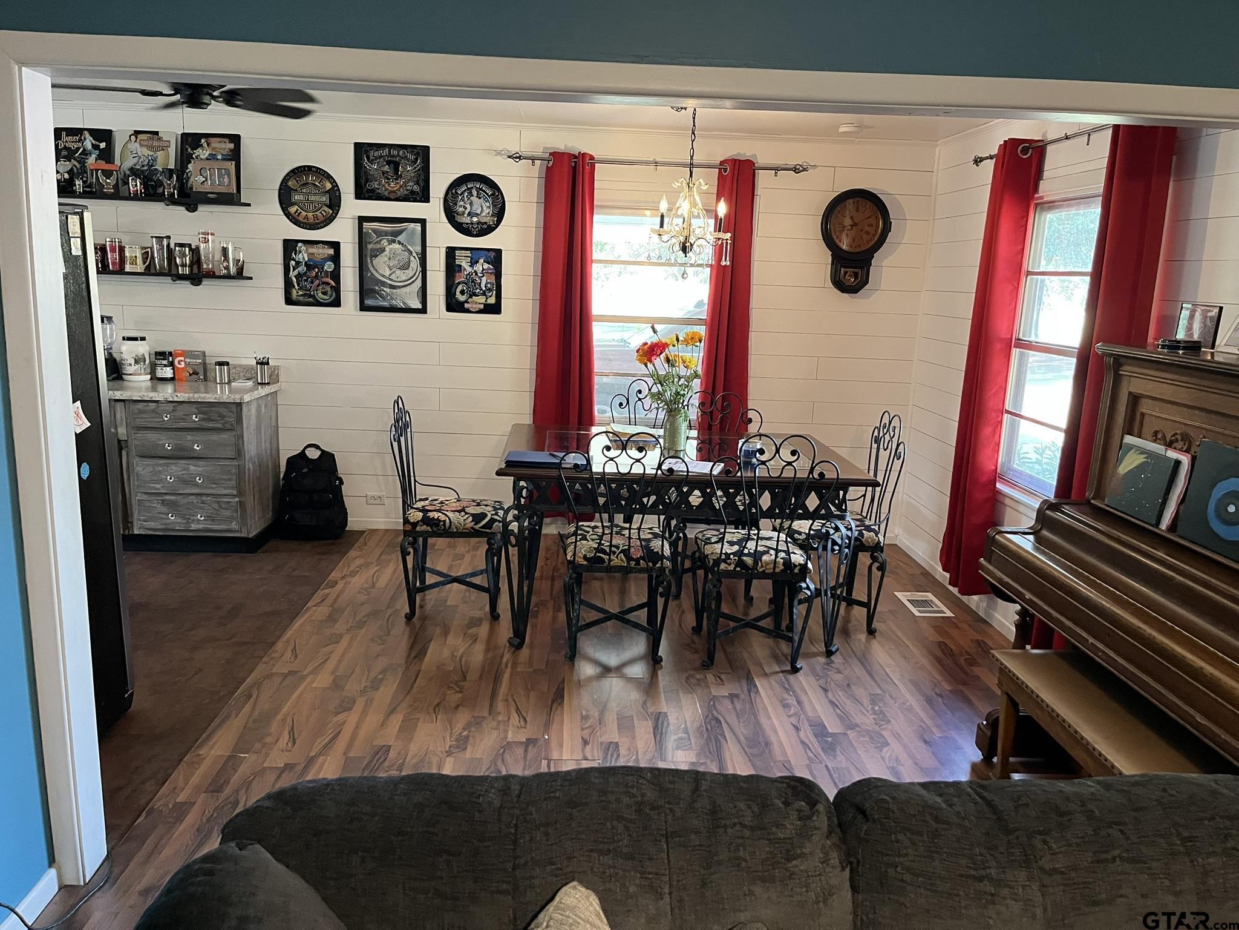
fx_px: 931
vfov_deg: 53.1
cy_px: 465
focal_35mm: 26
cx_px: 620
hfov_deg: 67.3
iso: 400
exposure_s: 1/60
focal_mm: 5.1
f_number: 1.6
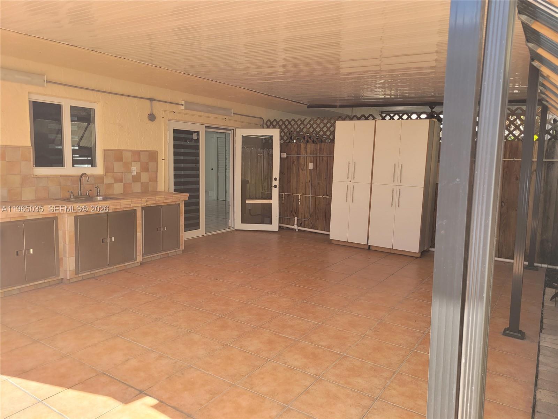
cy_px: 210
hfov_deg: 67.3
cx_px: 279
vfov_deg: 53.1
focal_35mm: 26
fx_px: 419
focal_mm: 5.4
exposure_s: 1/278
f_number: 1.8
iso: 40
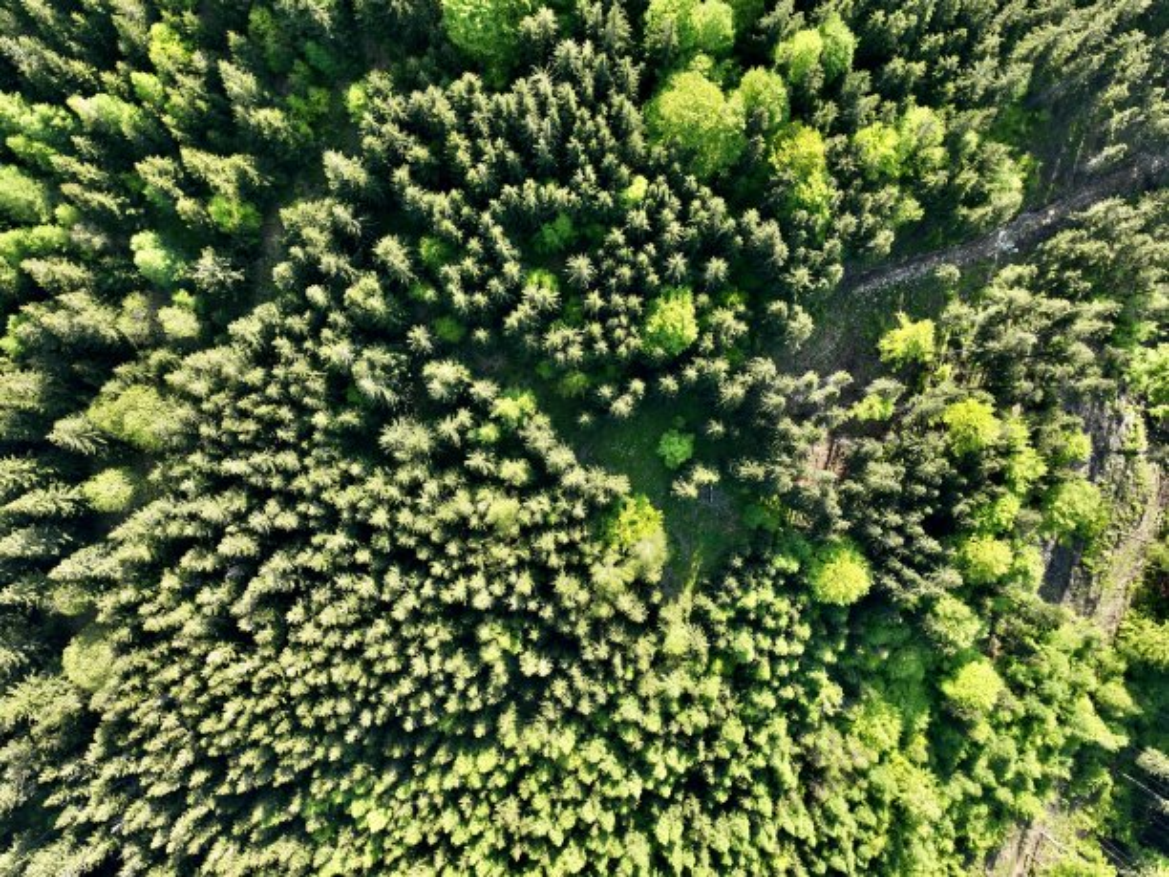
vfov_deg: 56.8
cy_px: 438
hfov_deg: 71.6
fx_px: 810
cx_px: 584
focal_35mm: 24
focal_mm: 12.29
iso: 100
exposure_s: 1/320
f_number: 2.8
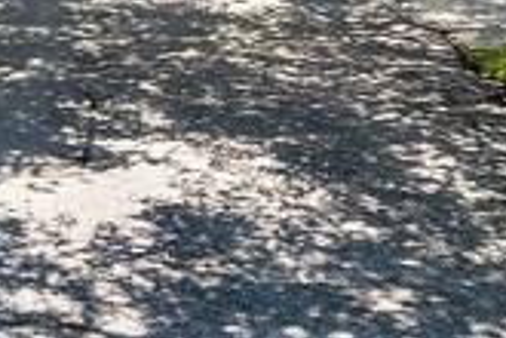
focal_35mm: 84
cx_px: 83
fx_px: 1181
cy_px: -151
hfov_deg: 23.7
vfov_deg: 15.2
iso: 100
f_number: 2.2
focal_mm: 4.73
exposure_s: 1/730
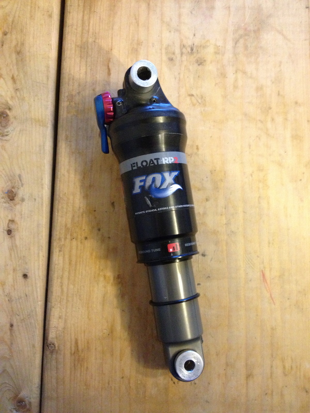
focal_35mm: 35
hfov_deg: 40.7
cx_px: 155
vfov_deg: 52.6
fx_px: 418
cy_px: 206
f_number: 2.4
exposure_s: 1/15
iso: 400
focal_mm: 4.28
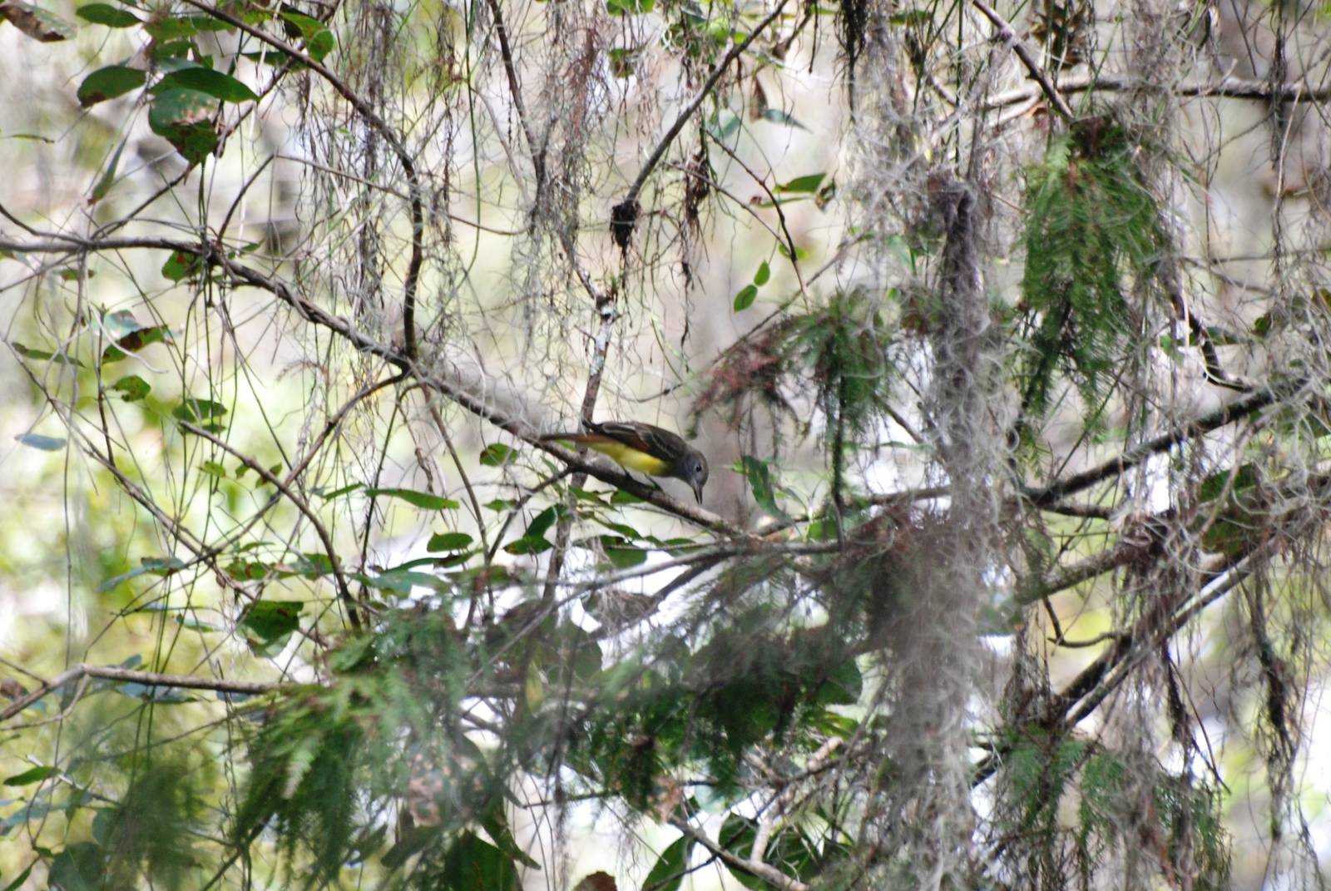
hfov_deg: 4.6
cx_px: 666
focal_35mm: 450
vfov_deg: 3.1
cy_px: 446
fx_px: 16657
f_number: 5.6
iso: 400
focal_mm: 300
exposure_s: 1/160
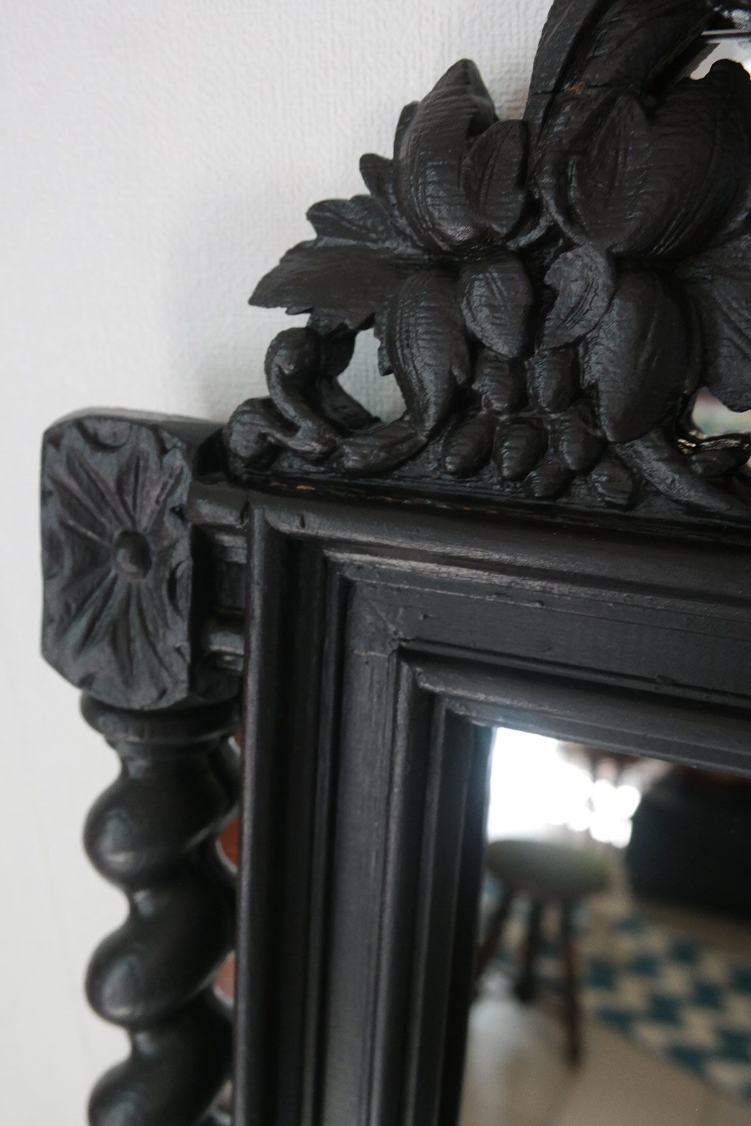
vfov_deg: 53.1
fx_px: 1126
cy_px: 563
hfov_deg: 36.9
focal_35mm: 36
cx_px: 376
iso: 800
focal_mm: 24
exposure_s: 1/30
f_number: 5.6
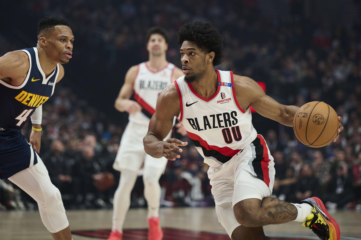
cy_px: 120
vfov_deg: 11.0
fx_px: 1253
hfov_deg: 16.4
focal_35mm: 125
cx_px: 180
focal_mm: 125
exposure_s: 1/2000
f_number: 2.8
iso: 3200
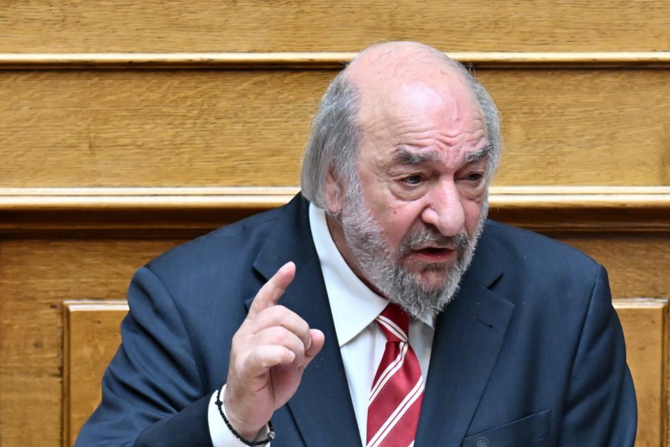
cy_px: 426
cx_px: 449
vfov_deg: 1.7
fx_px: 14646
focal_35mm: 787
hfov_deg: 2.6
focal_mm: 370
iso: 4500
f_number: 6
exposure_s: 1/250
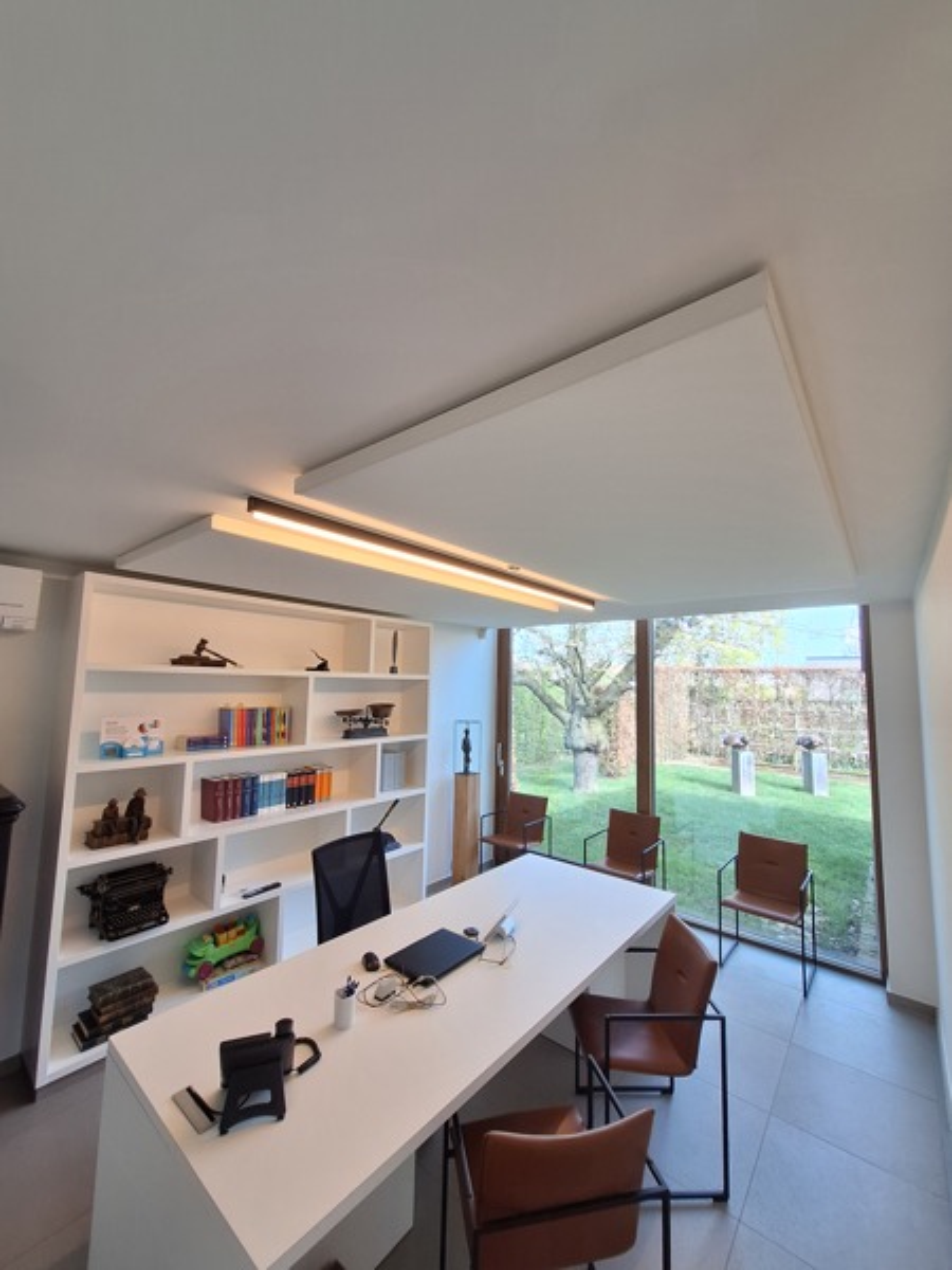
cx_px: 476
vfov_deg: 106.2
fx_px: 477
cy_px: 635
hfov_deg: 89.9
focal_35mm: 13
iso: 80
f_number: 2.2
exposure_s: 1/100
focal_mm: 1.74
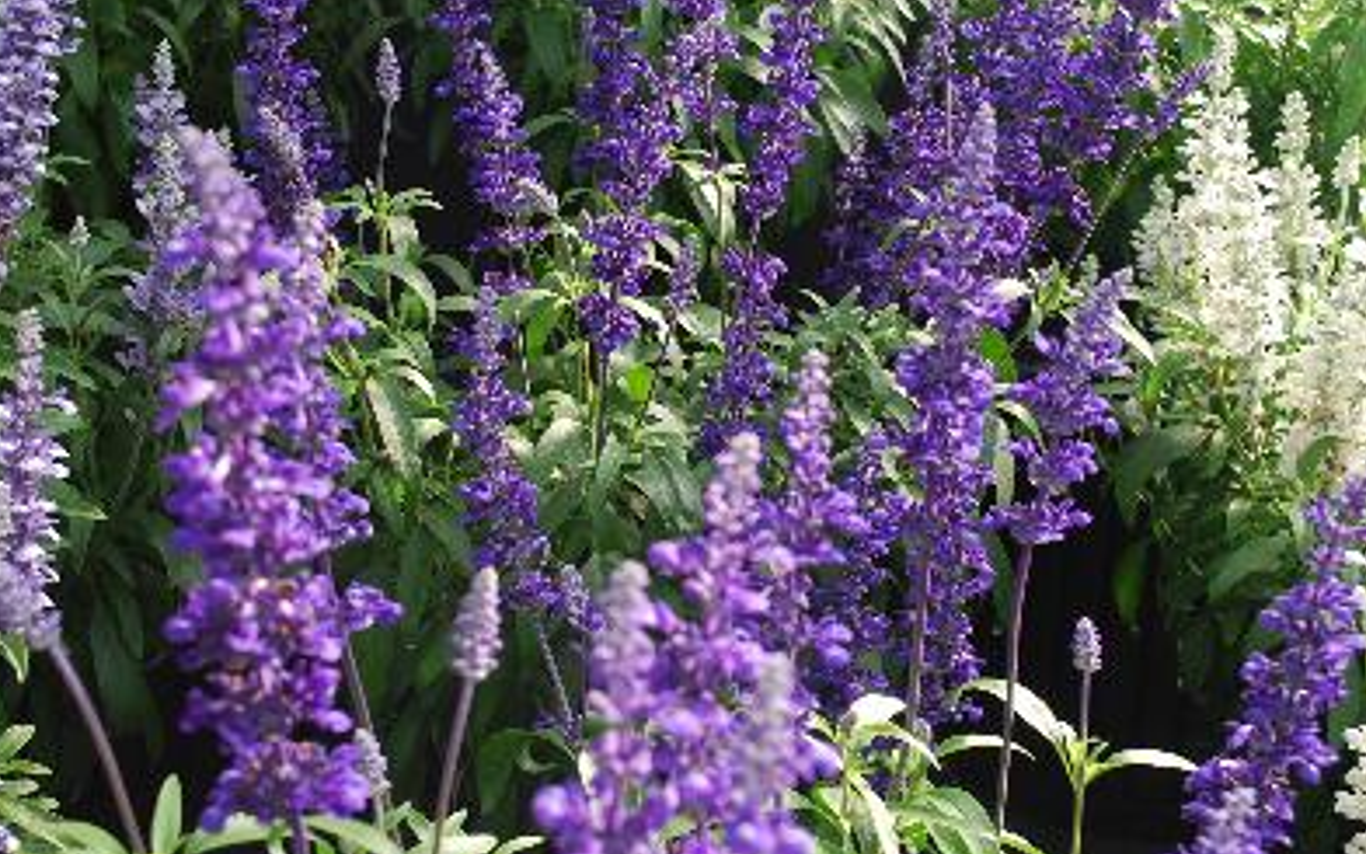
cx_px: 676
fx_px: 1861
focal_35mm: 50
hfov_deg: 40.3
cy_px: 429
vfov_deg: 25.8
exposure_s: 1/60
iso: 200
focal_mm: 32
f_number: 6.3
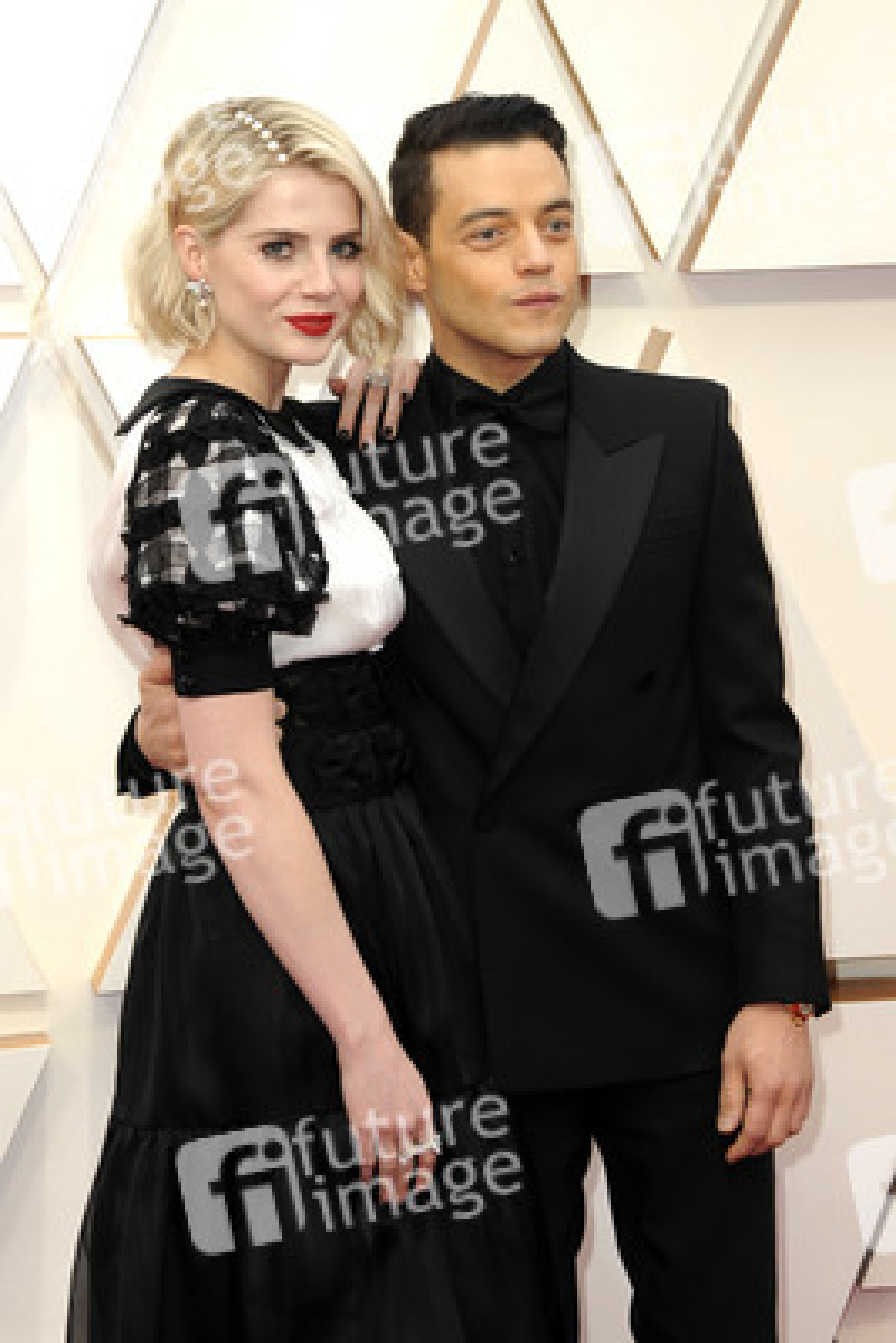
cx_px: 448
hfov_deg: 14.0
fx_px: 3655
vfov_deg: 20.8
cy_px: 672
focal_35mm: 98
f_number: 8
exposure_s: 1/200
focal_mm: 98
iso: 1250
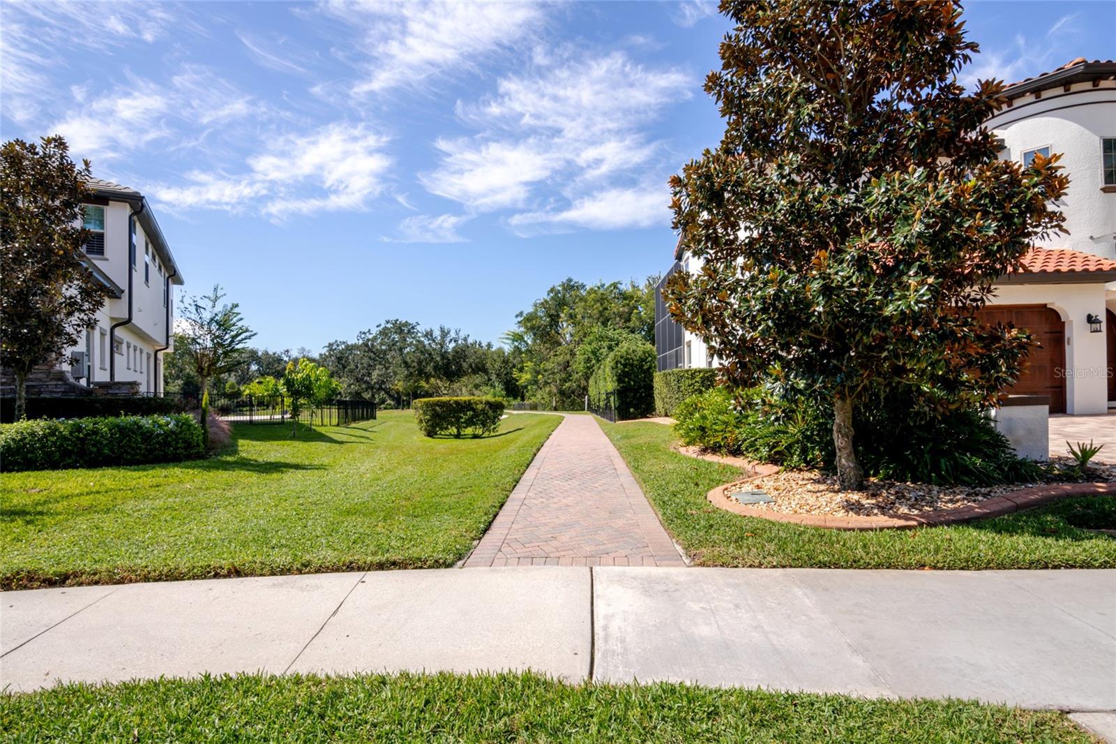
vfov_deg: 72.0
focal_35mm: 16
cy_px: 372
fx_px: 511
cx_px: 558
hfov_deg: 95.0
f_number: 11
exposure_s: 1/80
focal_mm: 11
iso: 100
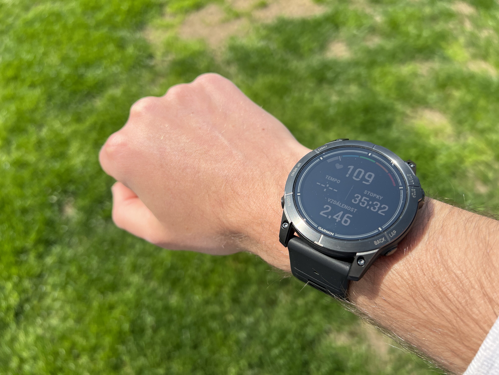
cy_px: 188
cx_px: 250
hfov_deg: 67.3
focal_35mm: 26
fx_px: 375
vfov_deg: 53.1
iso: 50
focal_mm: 5.7
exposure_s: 1/3571
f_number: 1.5
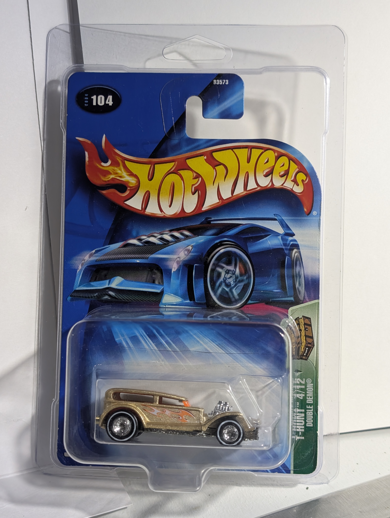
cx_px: 195
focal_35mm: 49
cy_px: 259
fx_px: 734
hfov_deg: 29.7
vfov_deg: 38.9
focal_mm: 6.9
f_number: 1.68
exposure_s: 1/60.1
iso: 220
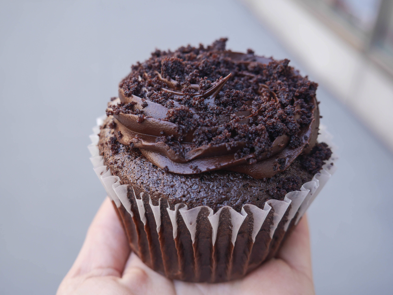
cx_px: 196
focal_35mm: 38
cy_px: 148
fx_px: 432
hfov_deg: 49.0
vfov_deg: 37.7
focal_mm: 19
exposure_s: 1/80
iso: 200
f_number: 4.1
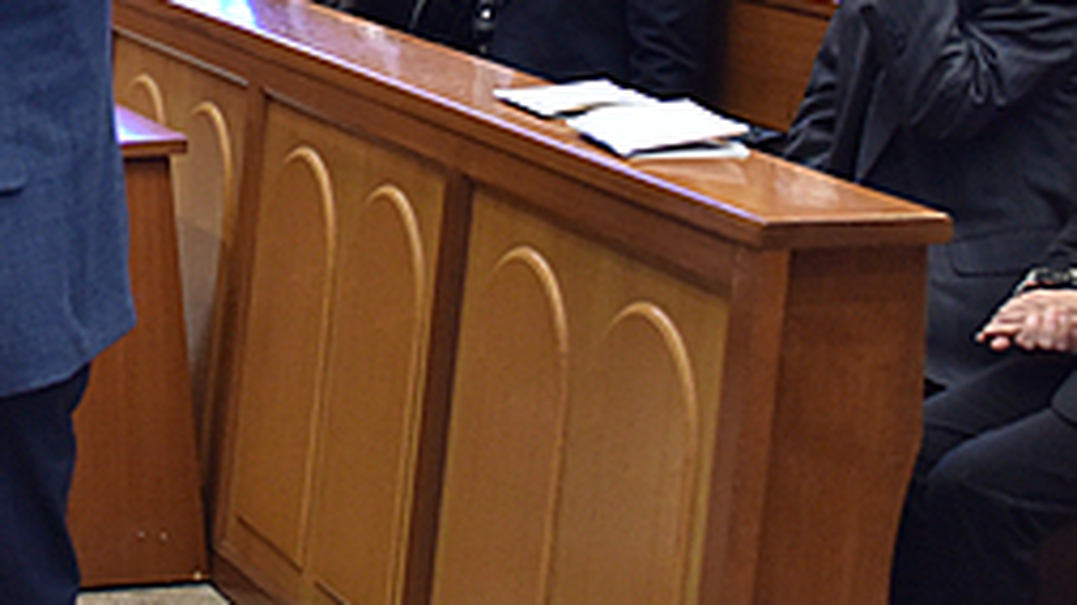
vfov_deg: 8.6
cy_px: -45
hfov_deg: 15.2
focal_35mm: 139
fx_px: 3967
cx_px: 17
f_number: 4
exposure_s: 1/125
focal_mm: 42
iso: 2500
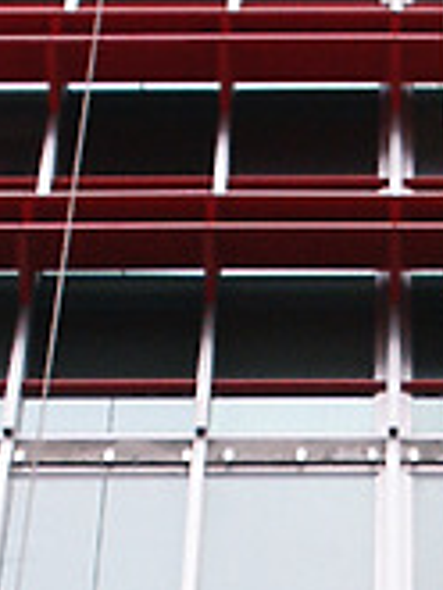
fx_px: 3255
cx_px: 416
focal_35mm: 191
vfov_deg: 10.2
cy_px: 708
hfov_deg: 7.8
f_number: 3
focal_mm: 7.18
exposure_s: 1/45
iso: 80
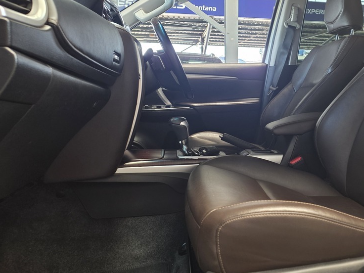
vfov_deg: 43.9
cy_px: 109
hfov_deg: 55.3
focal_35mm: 32
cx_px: 251
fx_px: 336
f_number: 1.7
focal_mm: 6.25
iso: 250
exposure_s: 1/100
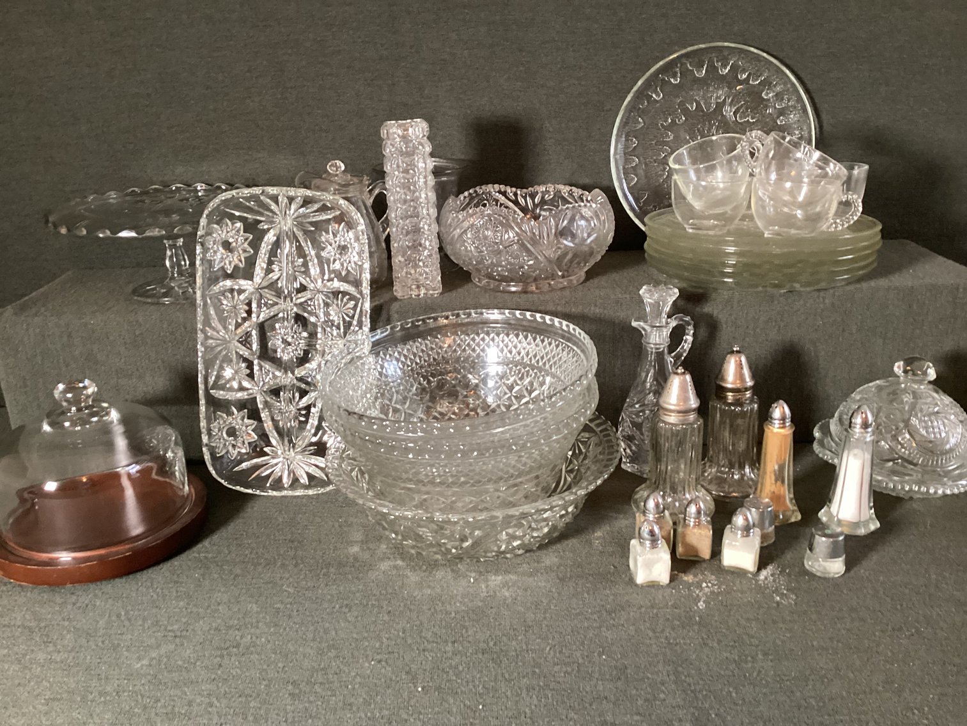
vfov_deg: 45.4
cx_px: 484
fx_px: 866
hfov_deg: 58.3
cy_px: 363
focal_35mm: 31
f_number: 2.4
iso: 320
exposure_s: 1/33
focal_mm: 3.3
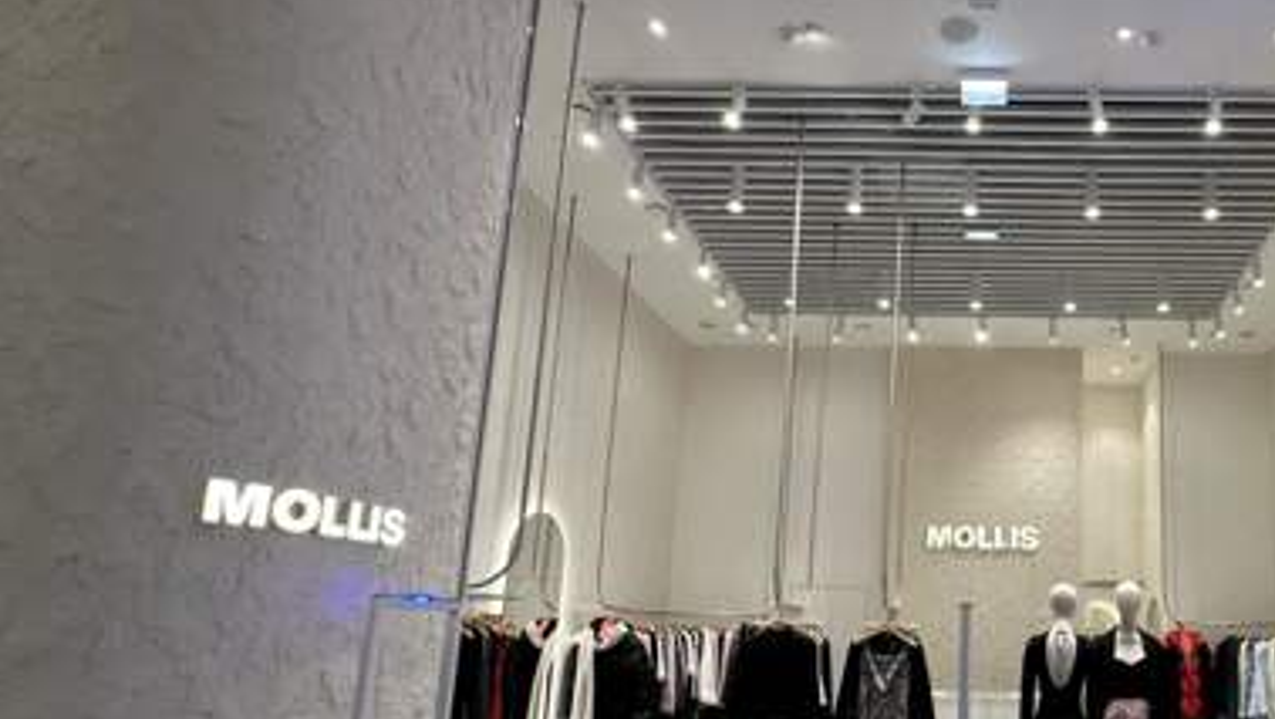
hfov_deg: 68.2
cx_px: 988
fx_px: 846
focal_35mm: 25
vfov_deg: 45.2
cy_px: 488
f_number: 2.2
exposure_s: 1/86
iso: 125
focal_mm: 2.22
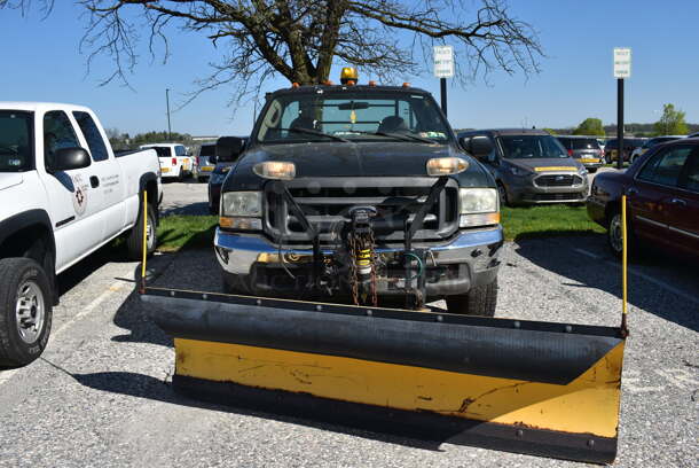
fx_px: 583
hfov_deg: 61.9
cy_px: 234
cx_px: 350
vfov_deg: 43.7
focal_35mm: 30
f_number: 10
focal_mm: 20
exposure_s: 1/400
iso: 100
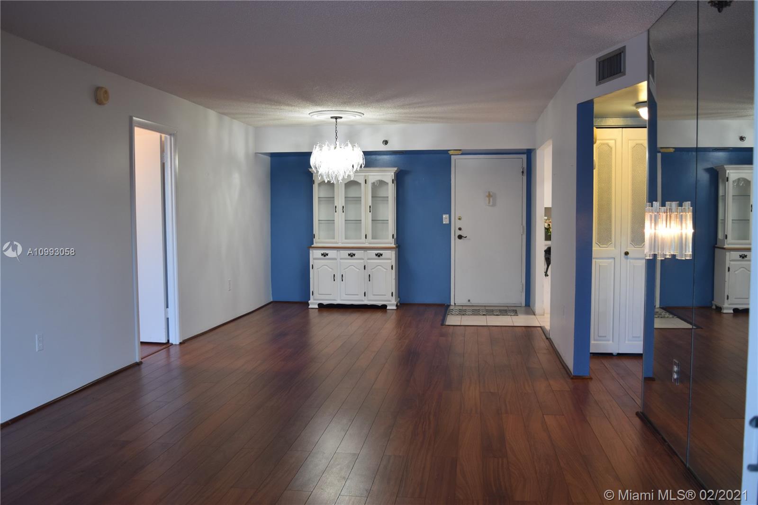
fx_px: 663
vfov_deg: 41.7
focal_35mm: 32
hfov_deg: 59.5
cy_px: 252
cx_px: 379
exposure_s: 1/80
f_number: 4
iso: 400
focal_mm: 21
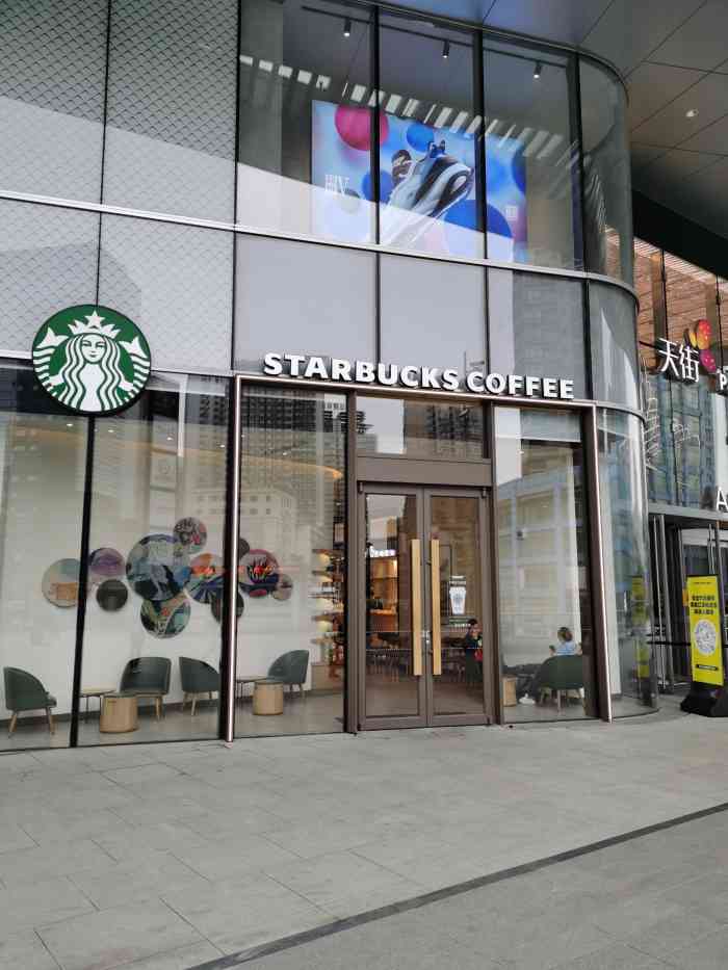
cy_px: 485
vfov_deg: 65.3
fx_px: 757
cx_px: 364
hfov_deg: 51.4
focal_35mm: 27
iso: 50
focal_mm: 5.58
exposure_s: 1/357
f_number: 1.8
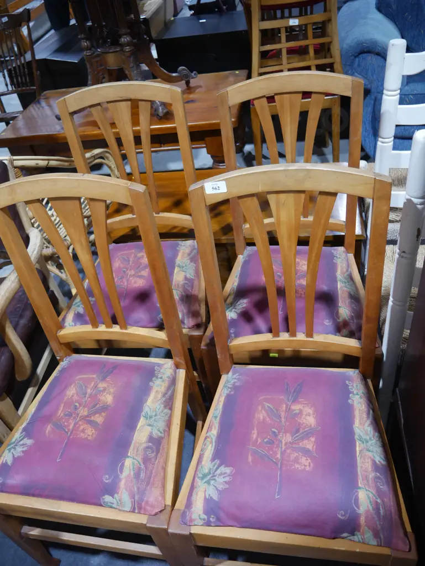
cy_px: 283
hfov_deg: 49.8
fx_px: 458
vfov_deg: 63.4
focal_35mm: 28
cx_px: 212
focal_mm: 14
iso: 500
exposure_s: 1/60
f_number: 3.5
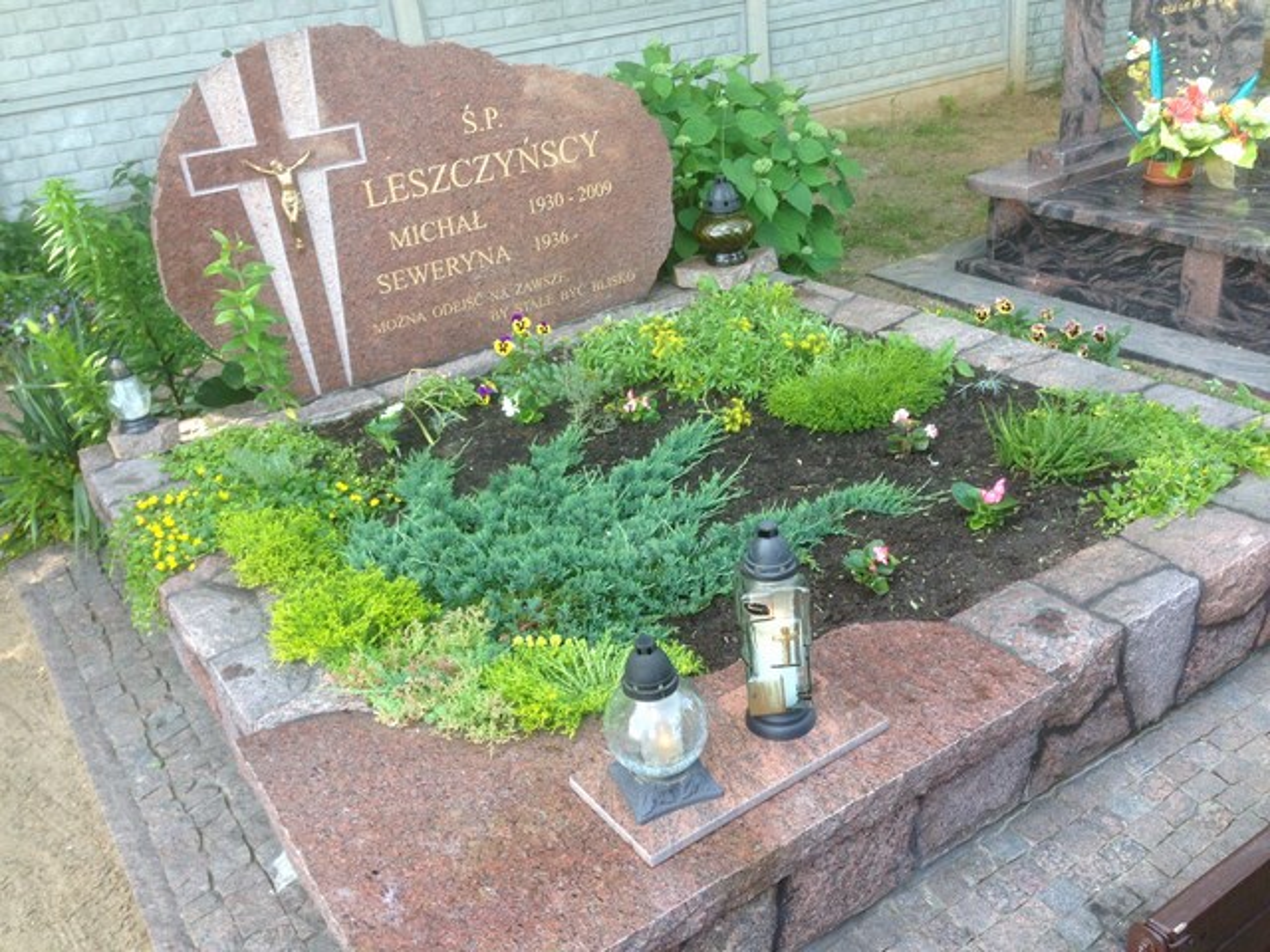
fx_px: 1211
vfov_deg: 42.9
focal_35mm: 33
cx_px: 635
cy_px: 476
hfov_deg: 55.4
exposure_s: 1/120
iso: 80
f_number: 2.4
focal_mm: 4.12
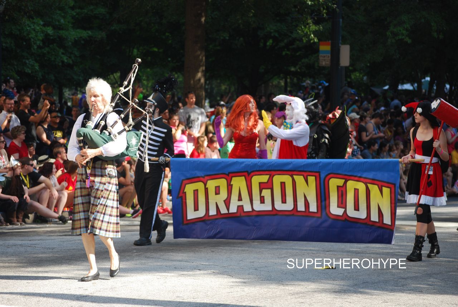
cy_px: 154
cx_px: 229
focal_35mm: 128
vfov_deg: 10.8
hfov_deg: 16.1
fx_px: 1624
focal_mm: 85
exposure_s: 1/320
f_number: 4.5
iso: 200
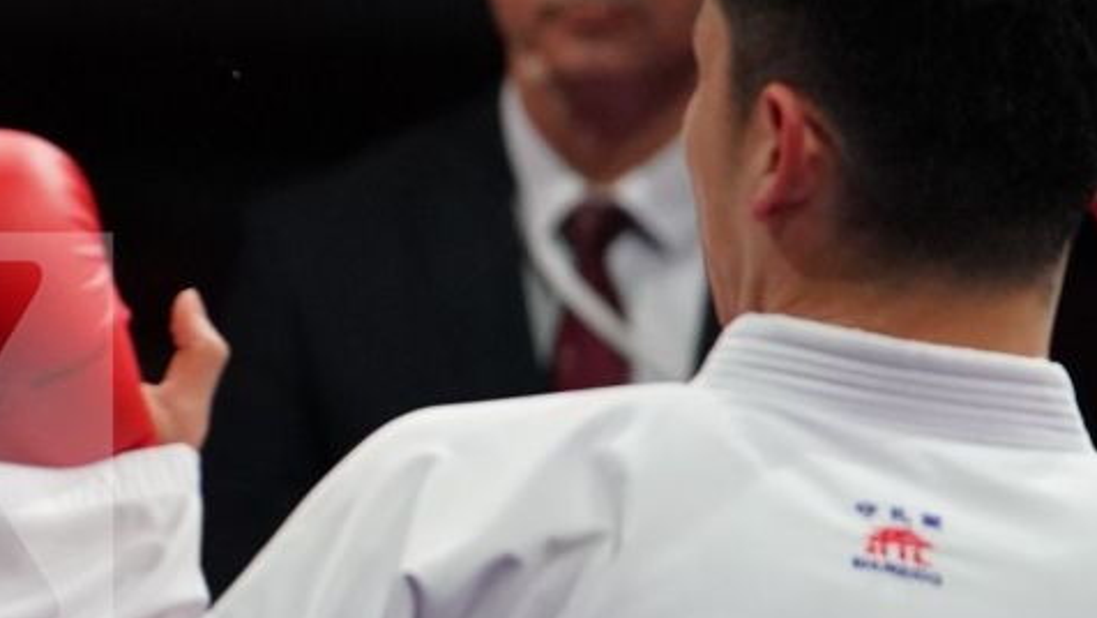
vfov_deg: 1.5
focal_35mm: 792
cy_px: 443
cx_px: -883
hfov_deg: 2.7
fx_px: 23043
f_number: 2.8
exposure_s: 1/1000
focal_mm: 200
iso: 2500
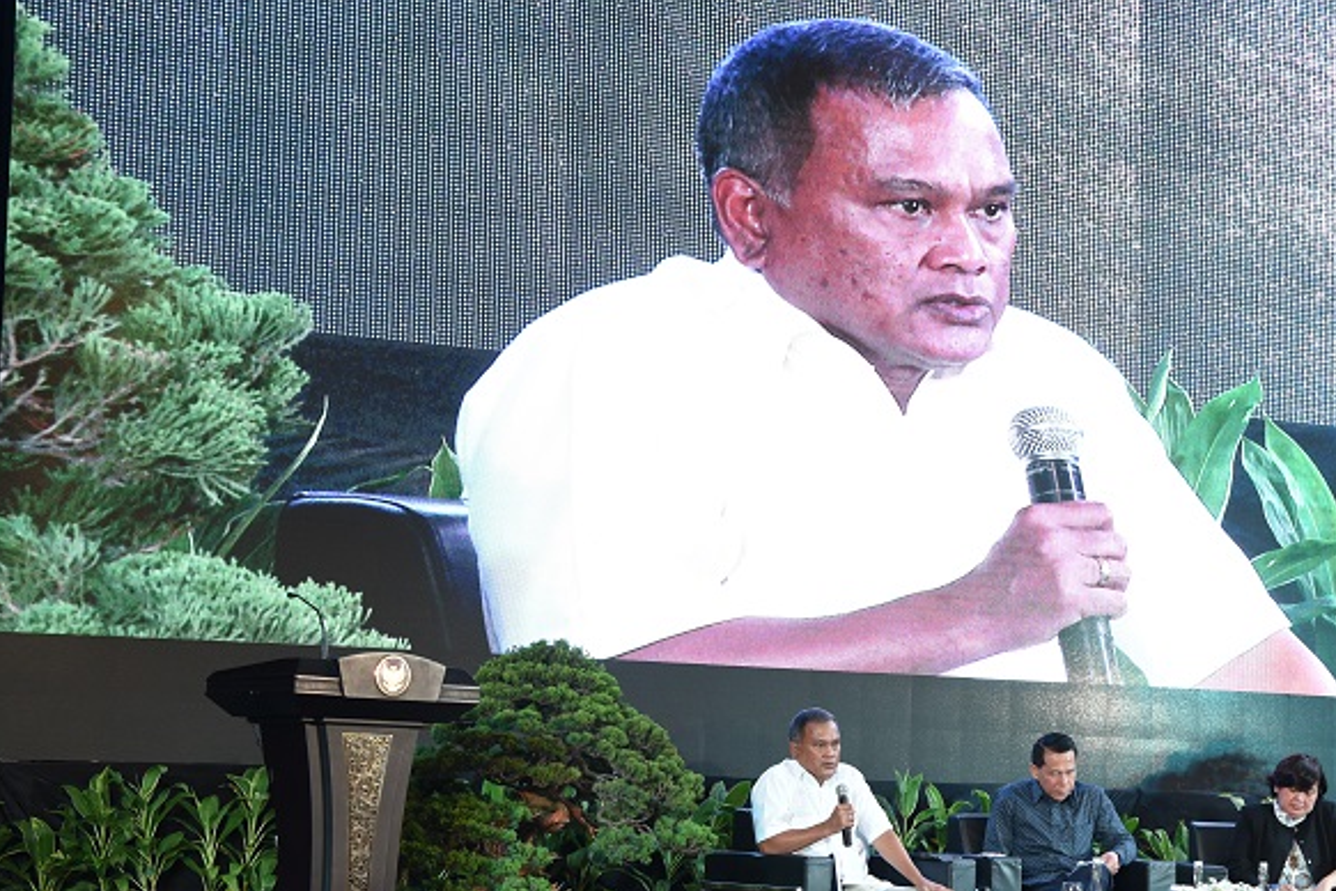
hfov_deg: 30.4
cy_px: 533
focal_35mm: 66
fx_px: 2449
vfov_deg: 20.6
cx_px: 803
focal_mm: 48
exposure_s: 1/100
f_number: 5
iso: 1250
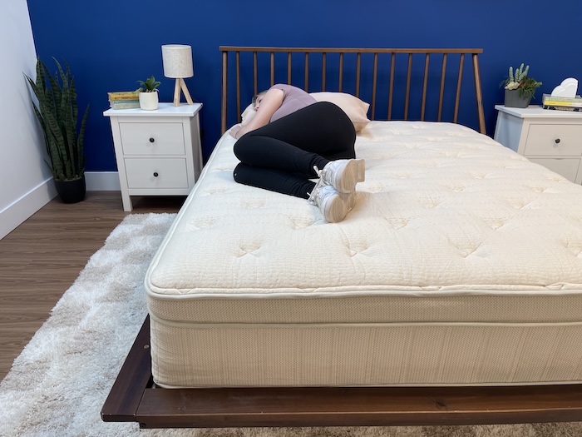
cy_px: 218
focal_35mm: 25
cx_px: 291
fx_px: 420
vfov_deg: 54.9
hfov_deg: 69.4
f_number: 1.6
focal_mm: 5.1
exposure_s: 1/121
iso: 40
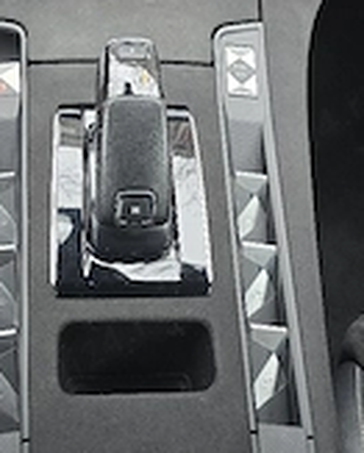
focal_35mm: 55
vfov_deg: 30.7
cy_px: -36
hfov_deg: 27.6
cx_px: 136
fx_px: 739
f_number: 1.7
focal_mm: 6.3
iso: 320
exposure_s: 1/120
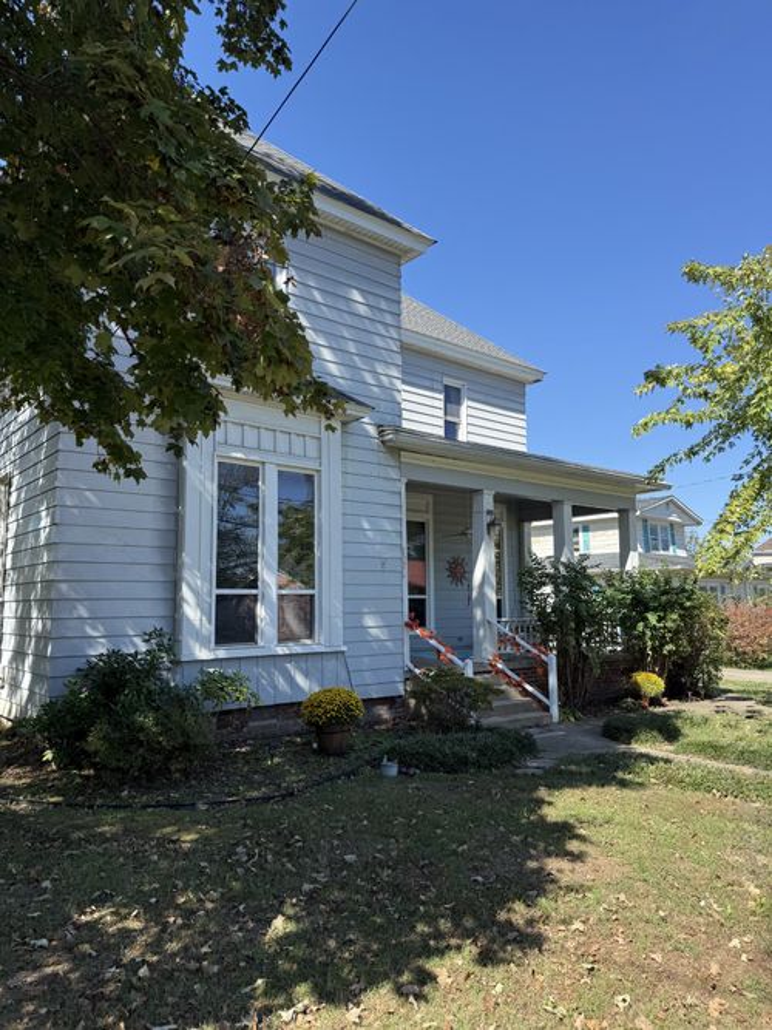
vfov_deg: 71.6
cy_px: 515
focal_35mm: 24
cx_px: 386
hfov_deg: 56.8
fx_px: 714
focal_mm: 6.76
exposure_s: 1/1855
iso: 80
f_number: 1.78
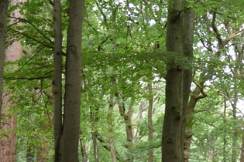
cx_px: 321
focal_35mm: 120
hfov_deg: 16.1
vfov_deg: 11.1
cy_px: 219
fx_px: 813
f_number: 3.5
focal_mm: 18
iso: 250
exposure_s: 1/30
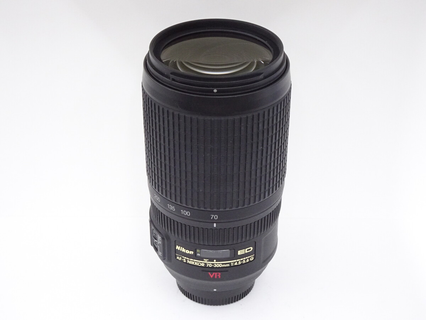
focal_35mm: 64
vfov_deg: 22.9
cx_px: 213
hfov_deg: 30.3
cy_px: 160
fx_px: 788
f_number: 4.5
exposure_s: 1/80
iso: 640
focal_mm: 10.95
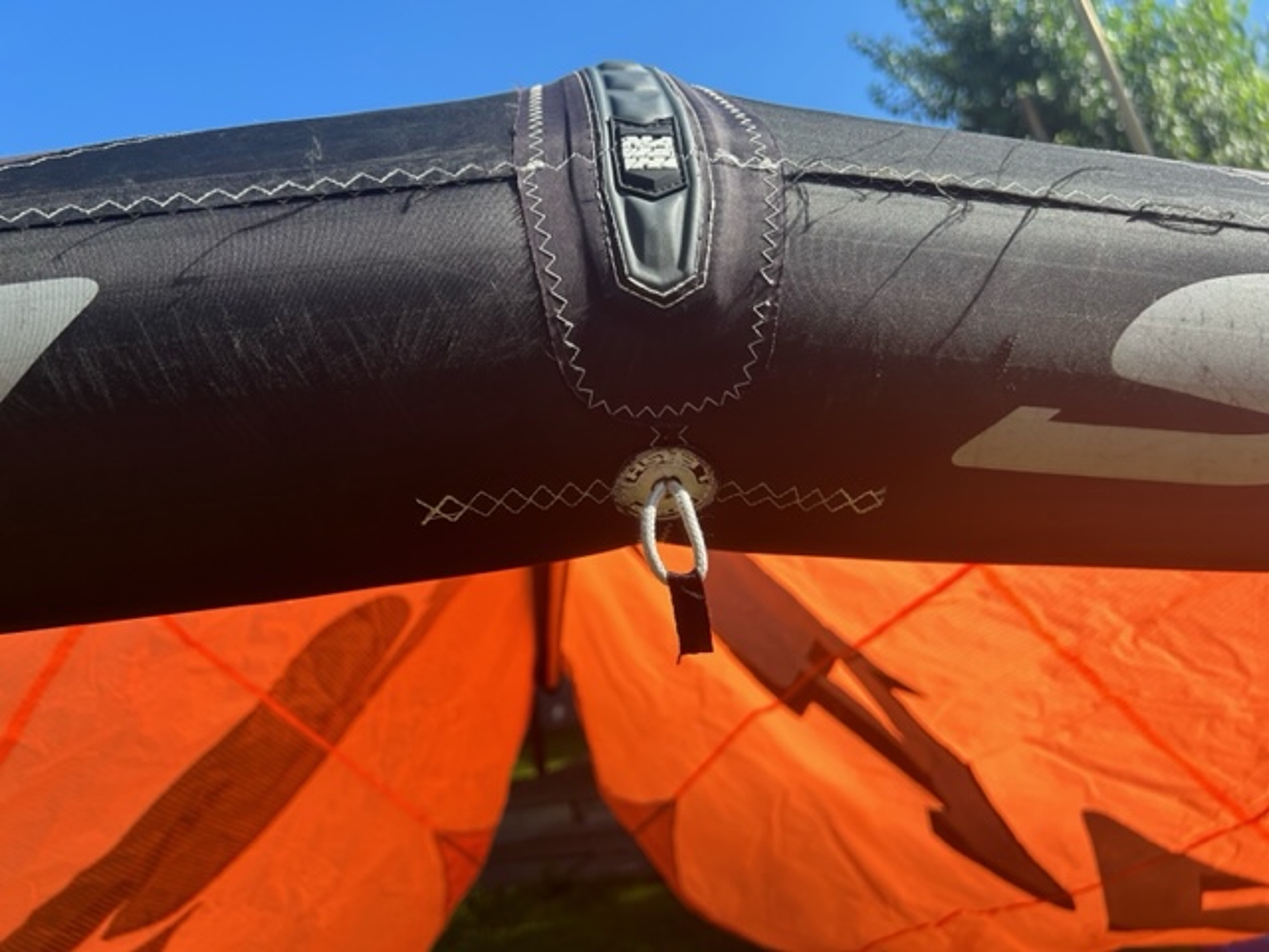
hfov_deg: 67.3
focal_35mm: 26
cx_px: 634
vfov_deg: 53.1
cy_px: 476
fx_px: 953
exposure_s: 1/2123
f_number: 1.5
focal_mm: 5.7
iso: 50
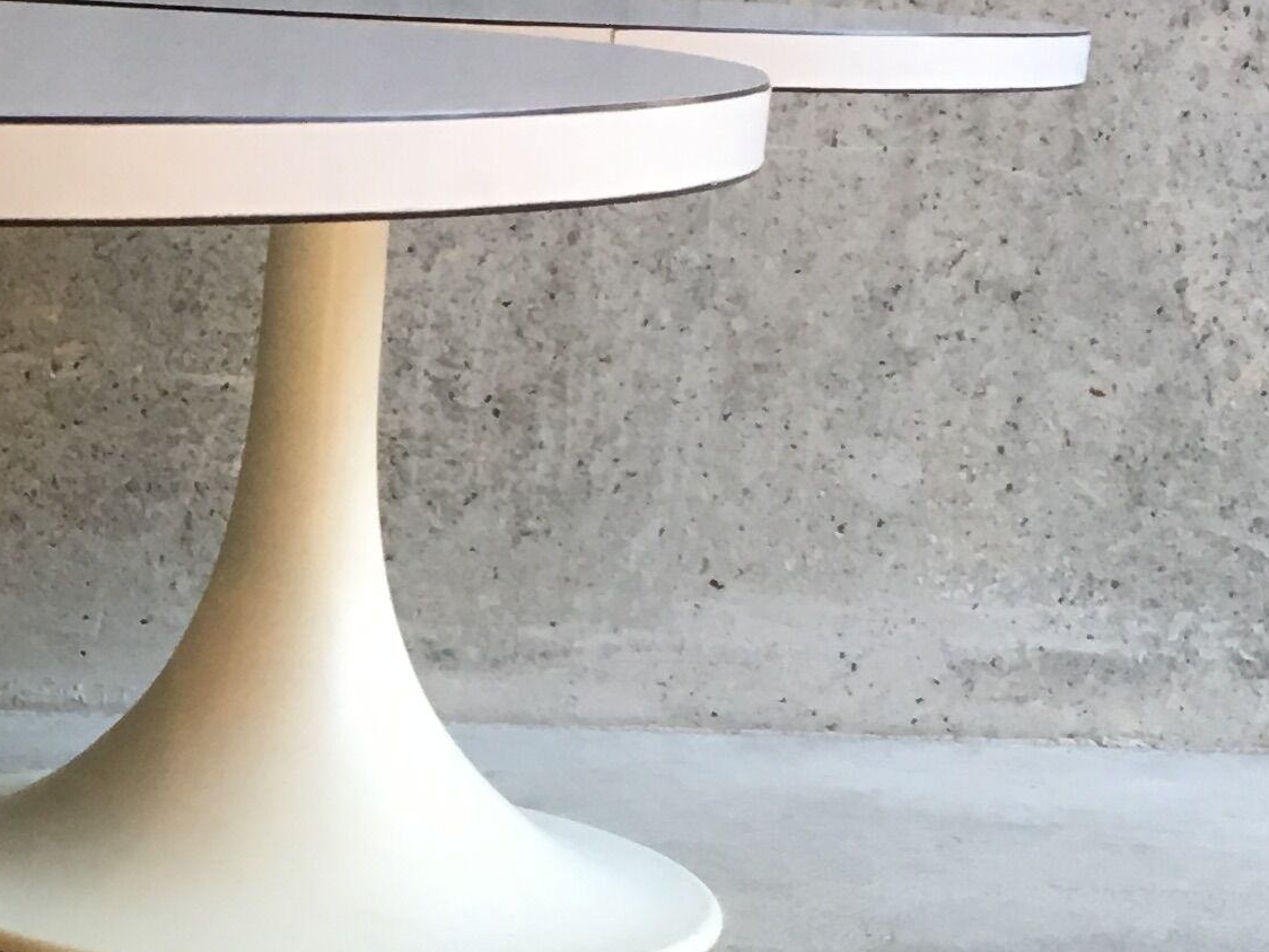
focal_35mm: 104
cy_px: 760
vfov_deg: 14.2
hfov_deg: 17.9
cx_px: -296
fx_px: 3813
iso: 64
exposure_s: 1/33
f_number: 2.2
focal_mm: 4.15
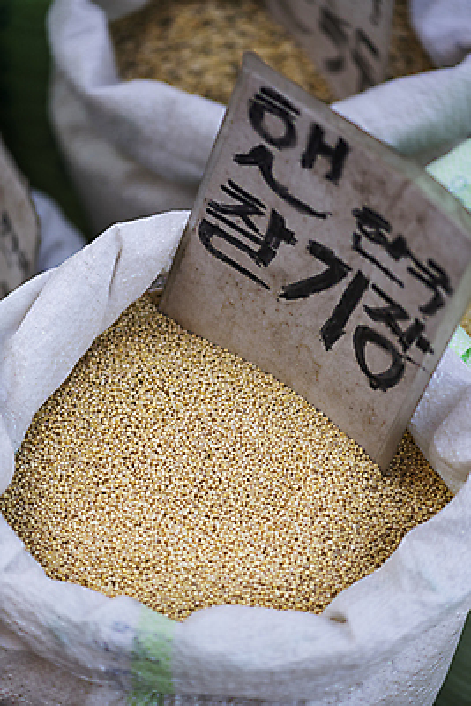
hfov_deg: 13.1
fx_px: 2059
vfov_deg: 19.4
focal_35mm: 105
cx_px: 236
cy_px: 353
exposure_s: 1/1600
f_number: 4
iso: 400
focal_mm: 105
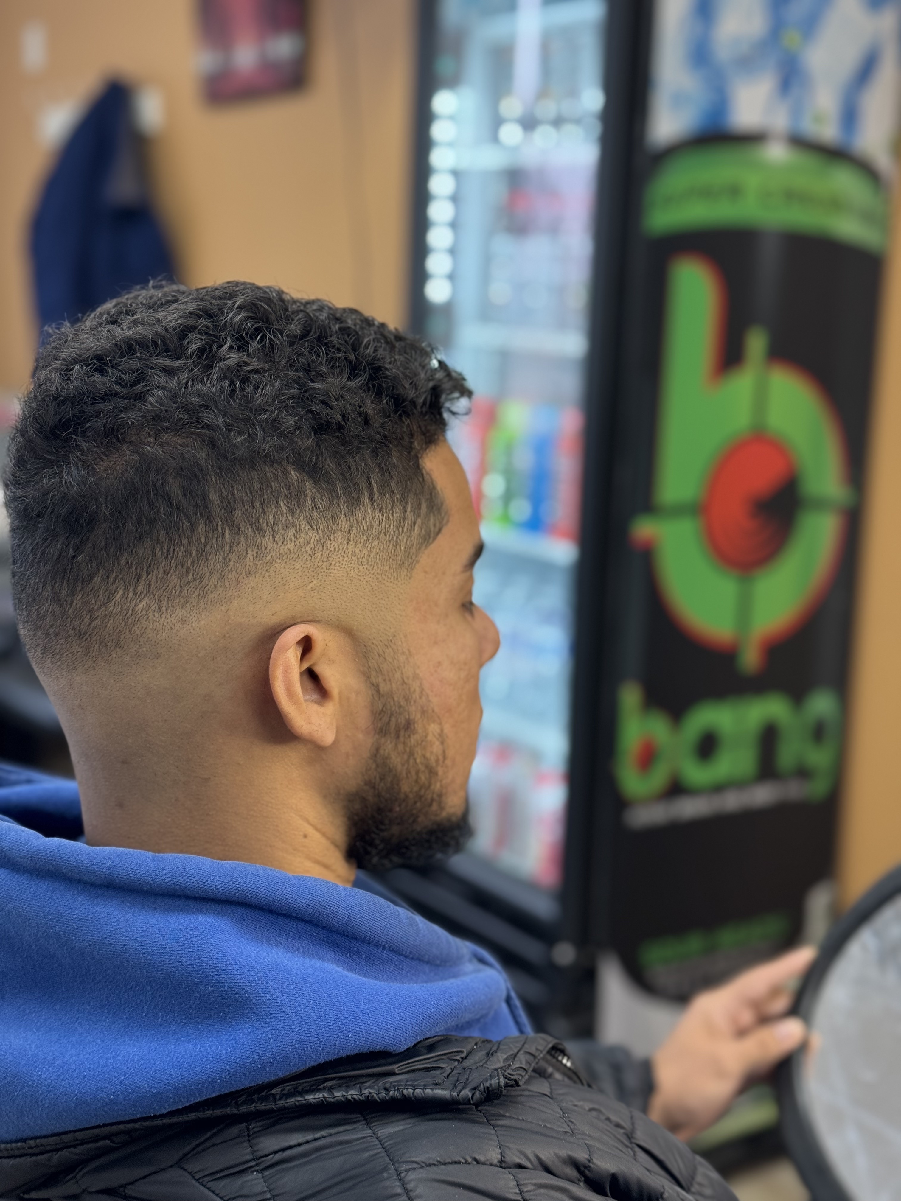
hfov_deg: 30.3
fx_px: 1666
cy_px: 600
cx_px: 450
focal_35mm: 48
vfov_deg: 39.7
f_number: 1.78
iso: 125
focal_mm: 6.86
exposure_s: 1/60
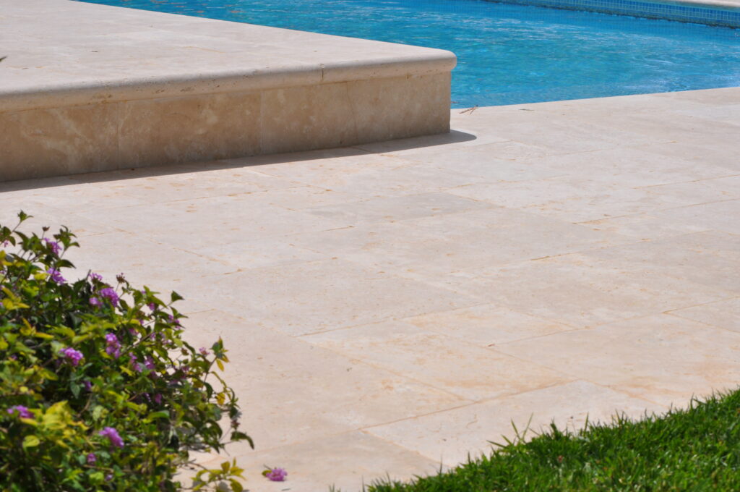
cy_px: 246
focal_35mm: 82
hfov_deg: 24.6
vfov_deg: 16.5
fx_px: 1694
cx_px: 370
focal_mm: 55
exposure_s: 1/500
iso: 200
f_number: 11
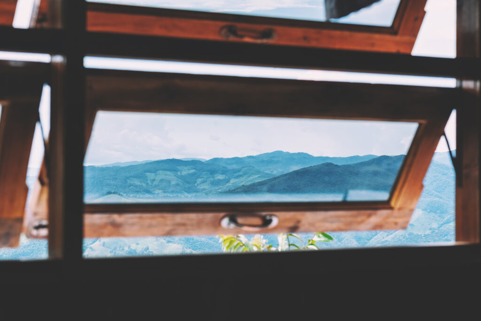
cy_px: 160
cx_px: 240
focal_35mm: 84
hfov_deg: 24.2
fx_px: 1122
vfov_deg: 16.3
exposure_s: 1/105
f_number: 5.6
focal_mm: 56
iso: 200
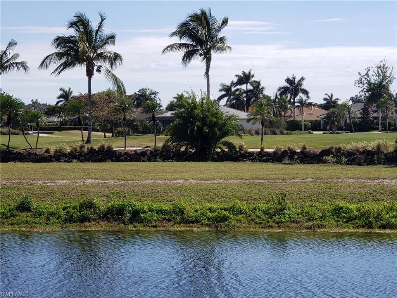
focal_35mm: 52
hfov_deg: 36.8
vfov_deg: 28.0
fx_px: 596
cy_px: 149
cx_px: 198
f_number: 2.4
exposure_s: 1/944
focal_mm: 6
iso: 32
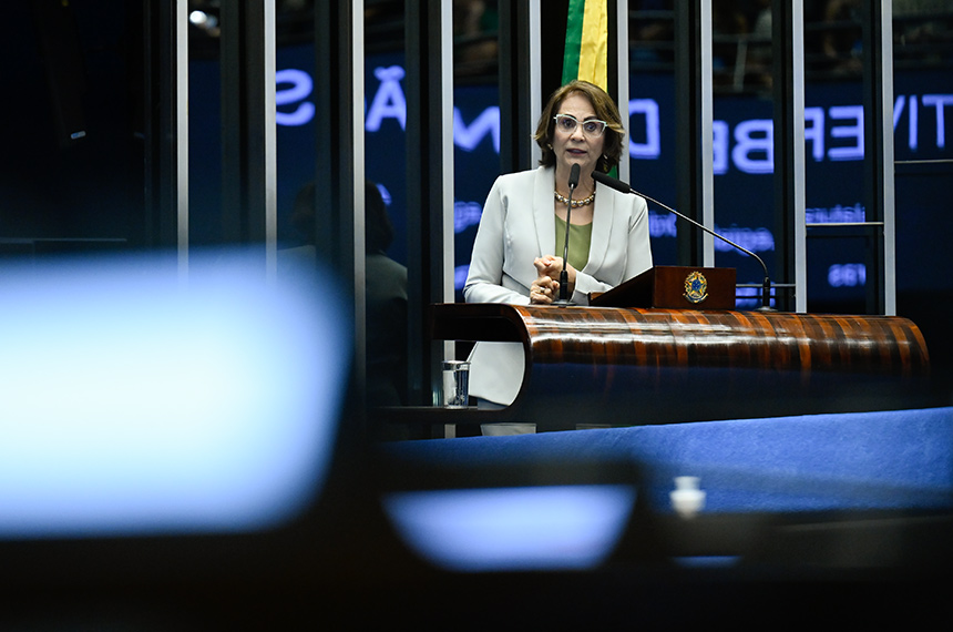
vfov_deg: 5.4
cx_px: 476
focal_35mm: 255
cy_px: 316
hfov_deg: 8.1
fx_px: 6738
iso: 2500
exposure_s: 1/160
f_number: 2.8
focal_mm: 170
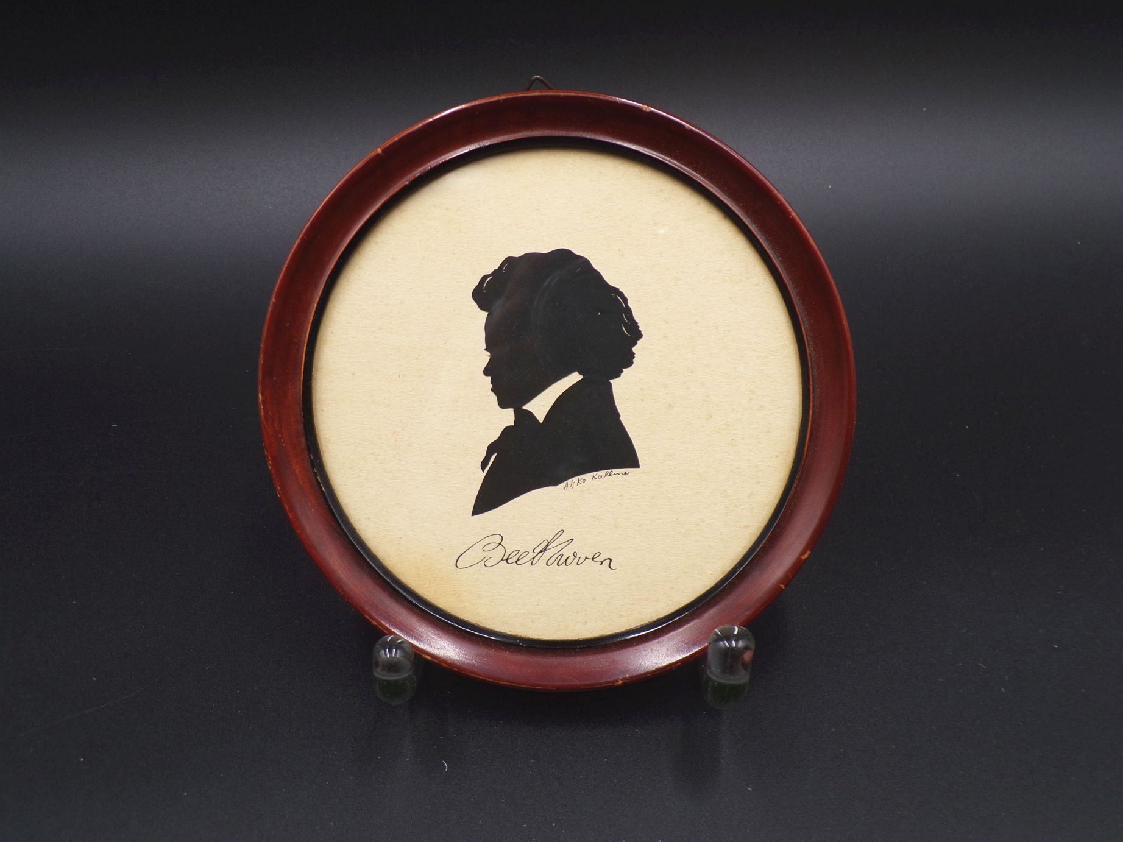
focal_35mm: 32
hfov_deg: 56.8
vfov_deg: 44.2
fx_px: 1038
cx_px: 562
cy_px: 421
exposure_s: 1/38
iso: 80
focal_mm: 5.8
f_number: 3.2
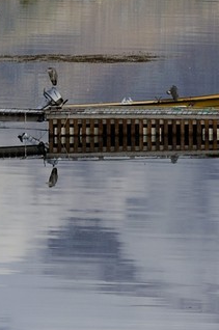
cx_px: 207
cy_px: -439
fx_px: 7378
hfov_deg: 1.7
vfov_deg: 2.5
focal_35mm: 806
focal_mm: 160
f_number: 9
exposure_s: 1/320
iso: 200
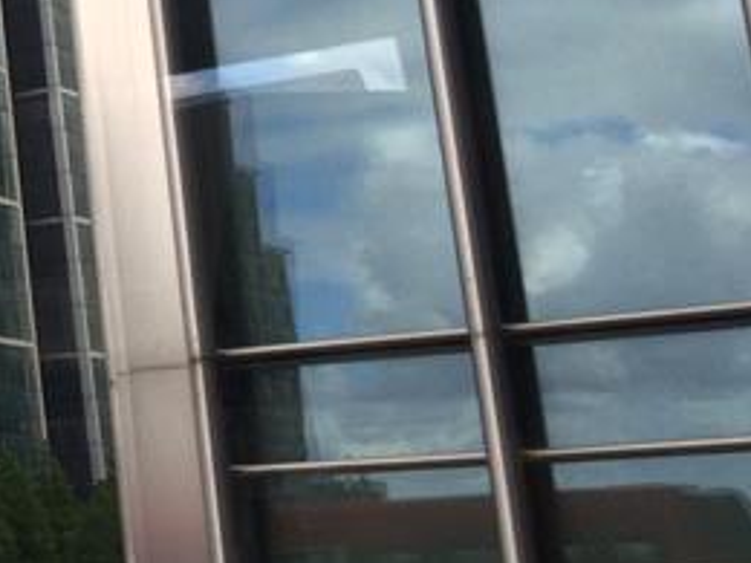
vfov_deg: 15.0
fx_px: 2083
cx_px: -451
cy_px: -62
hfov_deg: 17.8
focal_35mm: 96
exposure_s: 1/391
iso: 32
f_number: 2.2
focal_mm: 4.15
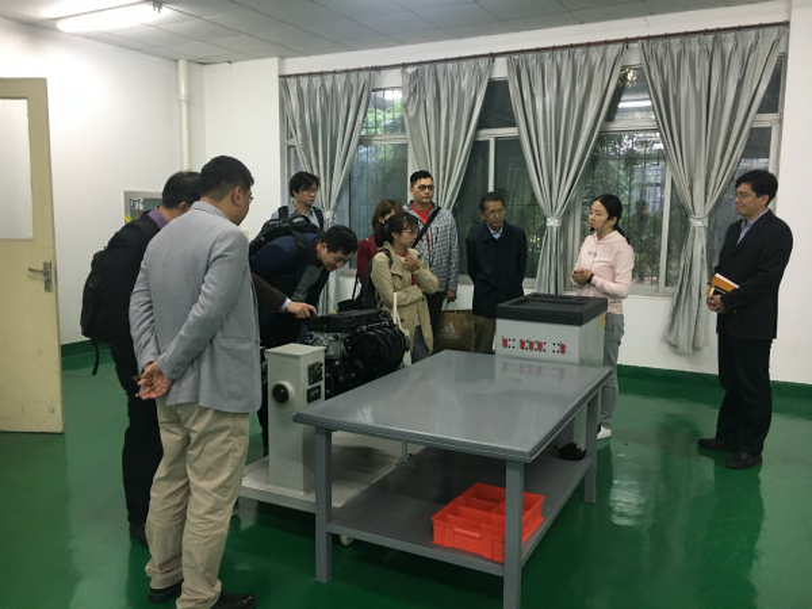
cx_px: 406
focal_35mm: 29
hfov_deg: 61.7
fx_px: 680
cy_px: 304
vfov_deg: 48.2
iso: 200
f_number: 2.2
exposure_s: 1/33
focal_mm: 4.15
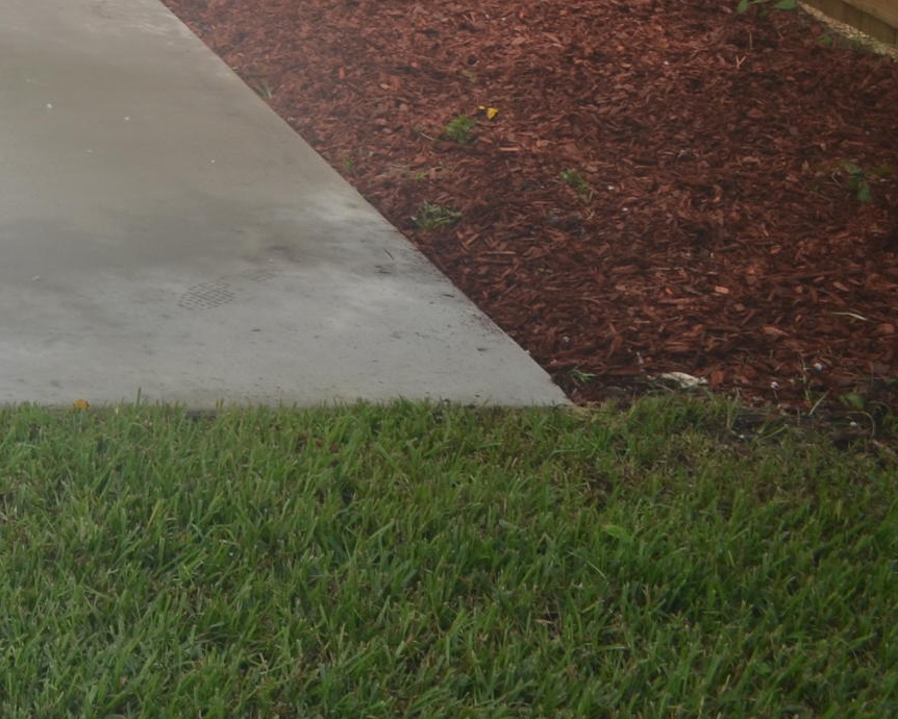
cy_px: -300
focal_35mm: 88
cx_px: -664
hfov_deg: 17.9
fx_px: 2339
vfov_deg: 16.2
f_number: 8
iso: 160
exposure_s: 1/250
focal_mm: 18
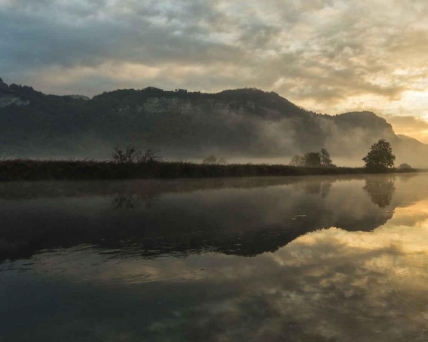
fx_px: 342
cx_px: 318
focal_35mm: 27
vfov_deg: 53.2
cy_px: 167
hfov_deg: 60.7
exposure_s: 1/40
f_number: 11
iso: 100
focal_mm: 9
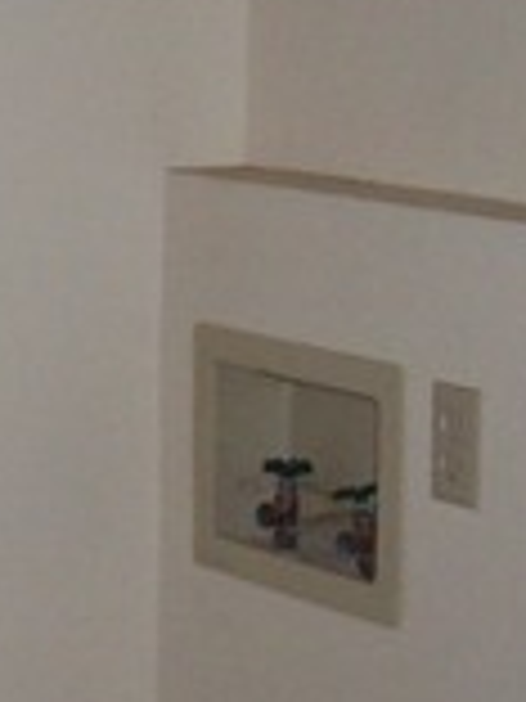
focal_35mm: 152
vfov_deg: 13.0
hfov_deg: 9.6
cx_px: -94
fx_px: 3080
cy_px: 364
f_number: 2.8
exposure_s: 1/60
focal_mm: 5.6
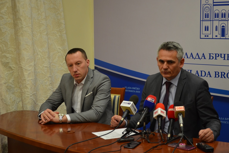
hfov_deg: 27.7
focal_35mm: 73
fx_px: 464
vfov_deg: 18.7
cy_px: 77
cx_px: 116
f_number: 5.3
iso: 800
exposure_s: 1/50
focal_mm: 48
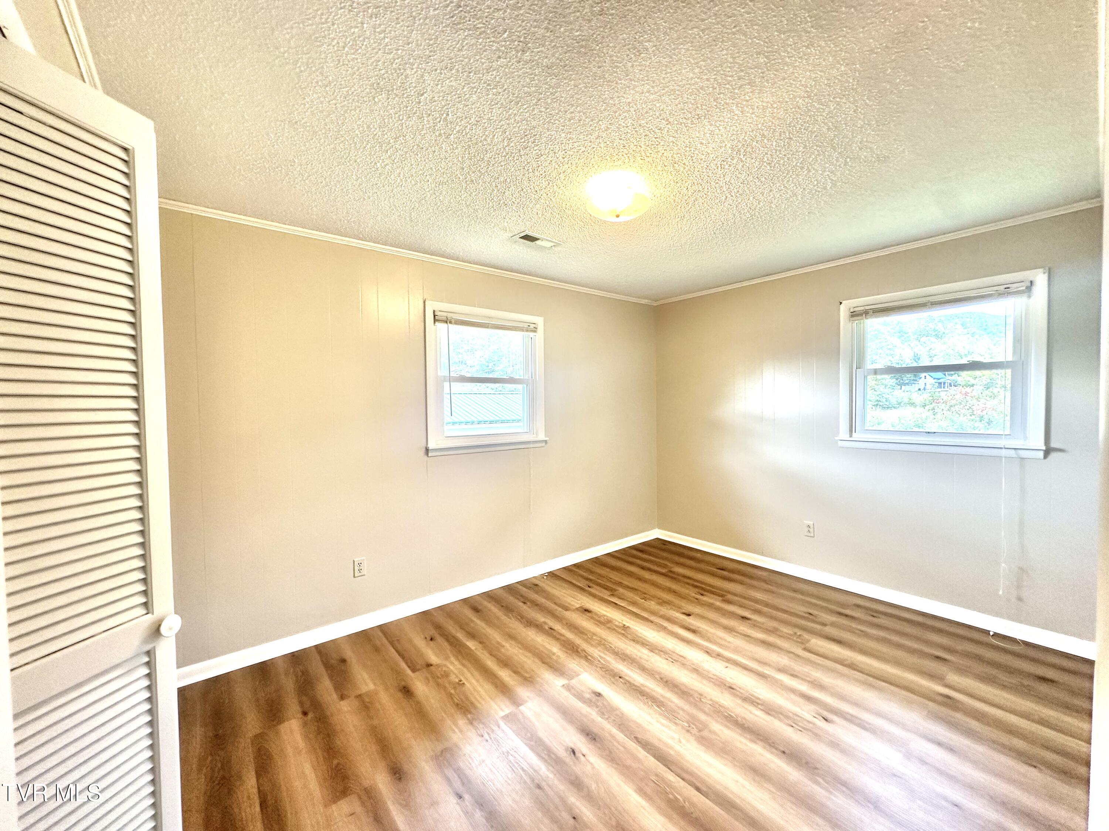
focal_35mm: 14
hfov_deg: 102.1
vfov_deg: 85.7
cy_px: 416
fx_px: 449
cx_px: 554
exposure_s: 1/60
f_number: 2.2
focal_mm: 2.22
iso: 160
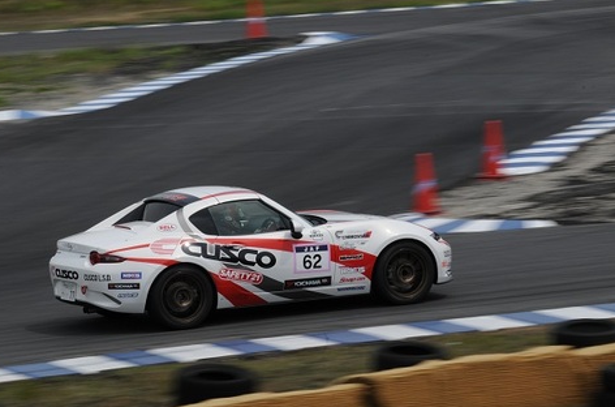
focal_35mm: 318
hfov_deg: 6.5
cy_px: 194
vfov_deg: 4.3
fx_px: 5418
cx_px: 309
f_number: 22
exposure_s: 1/125
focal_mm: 200
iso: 200
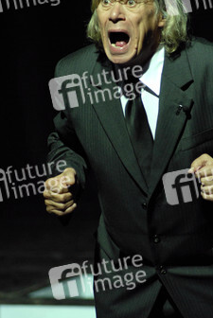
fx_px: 3158
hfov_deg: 3.9
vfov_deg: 5.8
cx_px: 126
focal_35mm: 357
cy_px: 135
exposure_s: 1/80
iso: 1000
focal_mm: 200
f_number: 5
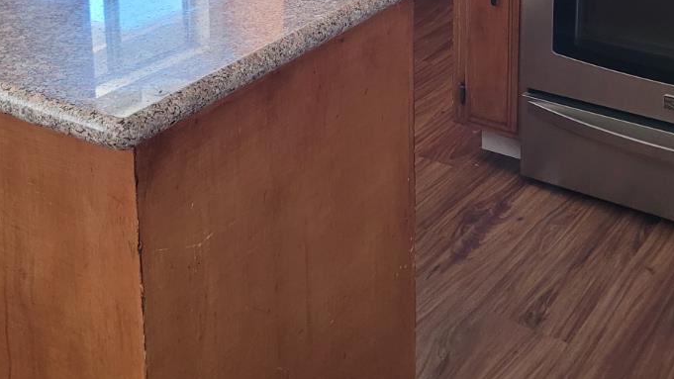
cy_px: -129
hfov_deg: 34.9
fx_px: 1072
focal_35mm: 60
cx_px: 311
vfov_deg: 18.5
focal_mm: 7
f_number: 1.8
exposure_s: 1/120
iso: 320
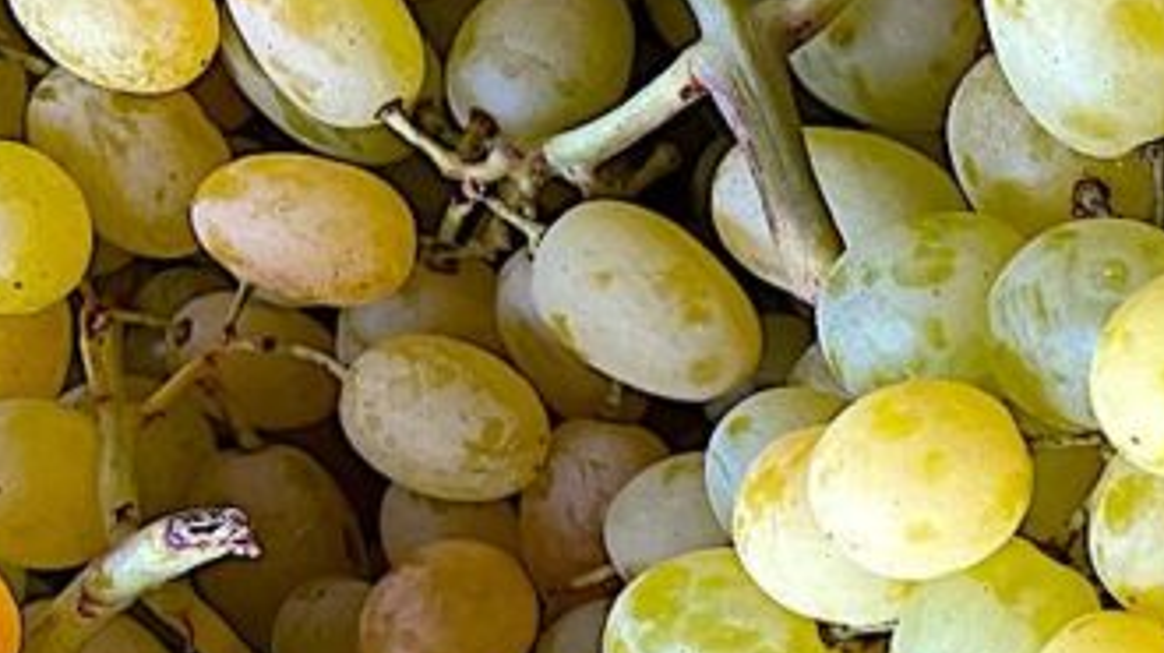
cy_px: 1038
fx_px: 2714
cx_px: 1661
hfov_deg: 21.1
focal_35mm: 88
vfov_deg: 12.8
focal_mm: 5.1
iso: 40
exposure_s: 1/261
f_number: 1.6
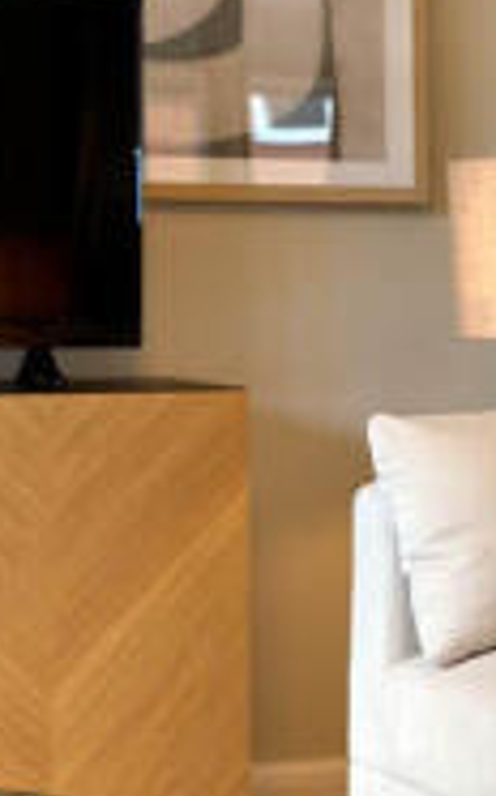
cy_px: 430
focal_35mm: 129
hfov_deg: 9.7
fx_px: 2794
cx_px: 823
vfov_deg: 16.2
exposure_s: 1/100
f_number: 4.5
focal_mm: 36
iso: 320
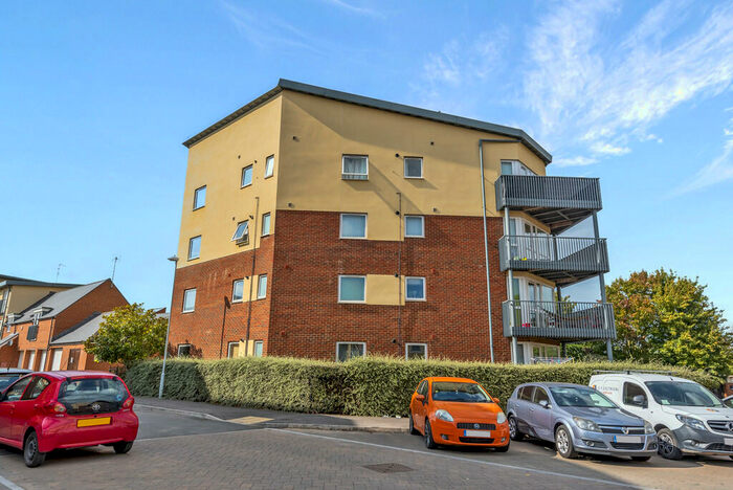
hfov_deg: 76.0
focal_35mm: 23
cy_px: 245
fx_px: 469
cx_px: 366
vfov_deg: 55.2
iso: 250
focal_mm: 23
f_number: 9
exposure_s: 1/400
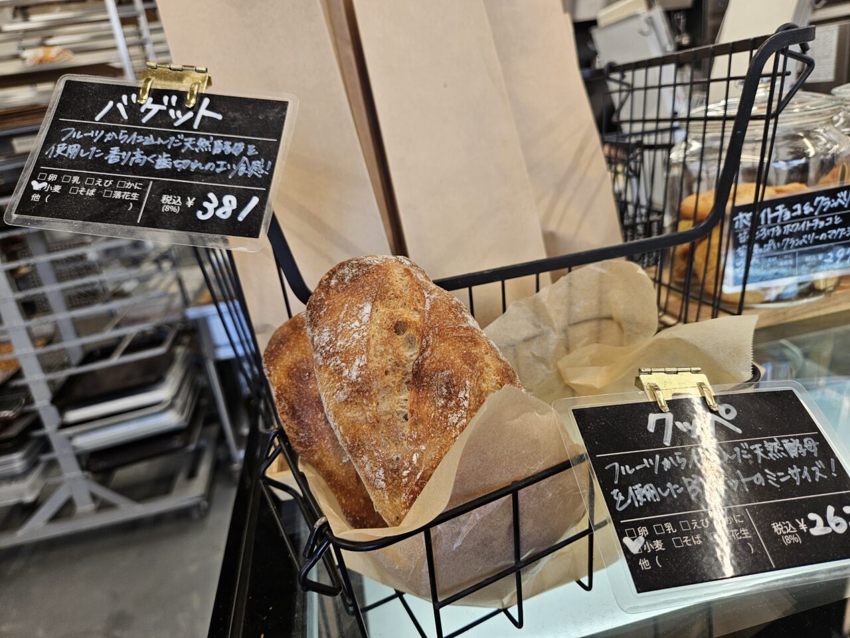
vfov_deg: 58.9
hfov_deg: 73.9
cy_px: 319
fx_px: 565
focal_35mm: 23
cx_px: 425
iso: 50
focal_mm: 5.4
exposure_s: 1/100
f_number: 1.8
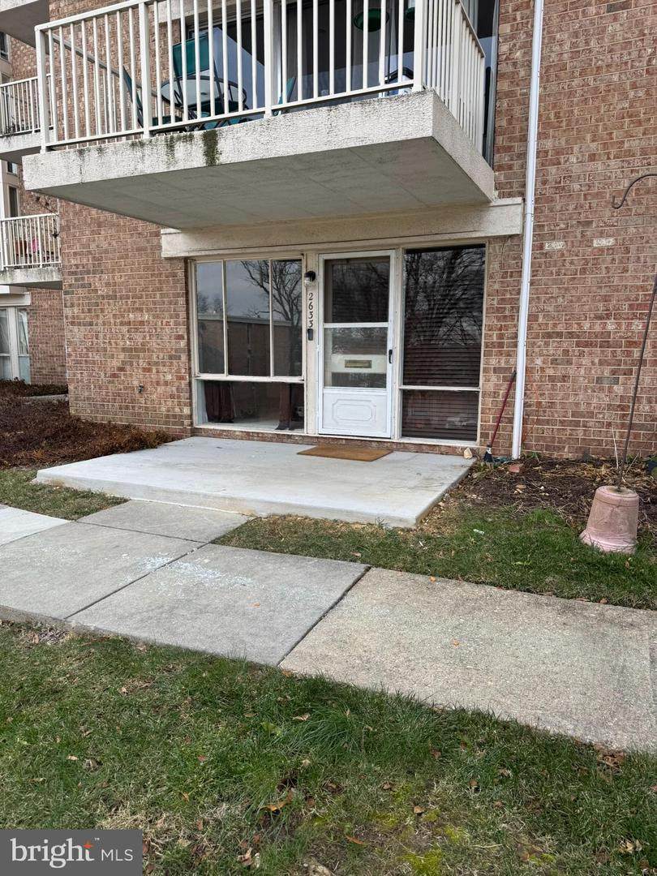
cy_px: 438
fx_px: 607
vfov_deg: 71.6
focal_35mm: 24
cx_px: 328
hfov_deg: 56.8
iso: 80
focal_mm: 6.76
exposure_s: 1/1059
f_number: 1.78
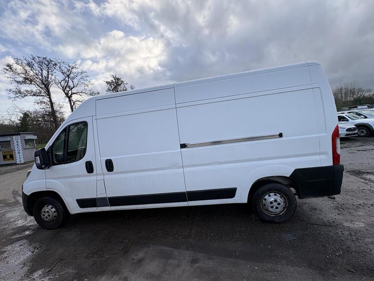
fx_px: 151
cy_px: 140
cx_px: 187
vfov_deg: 85.7
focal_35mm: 14
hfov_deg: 102.1
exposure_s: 1/610
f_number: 2.2
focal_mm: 2.22
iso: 40
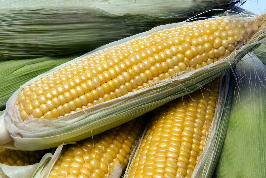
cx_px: 131
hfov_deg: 21.7
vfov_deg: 14.6
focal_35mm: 94
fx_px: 695
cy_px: 84
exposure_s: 1/125
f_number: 20
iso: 100
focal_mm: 58
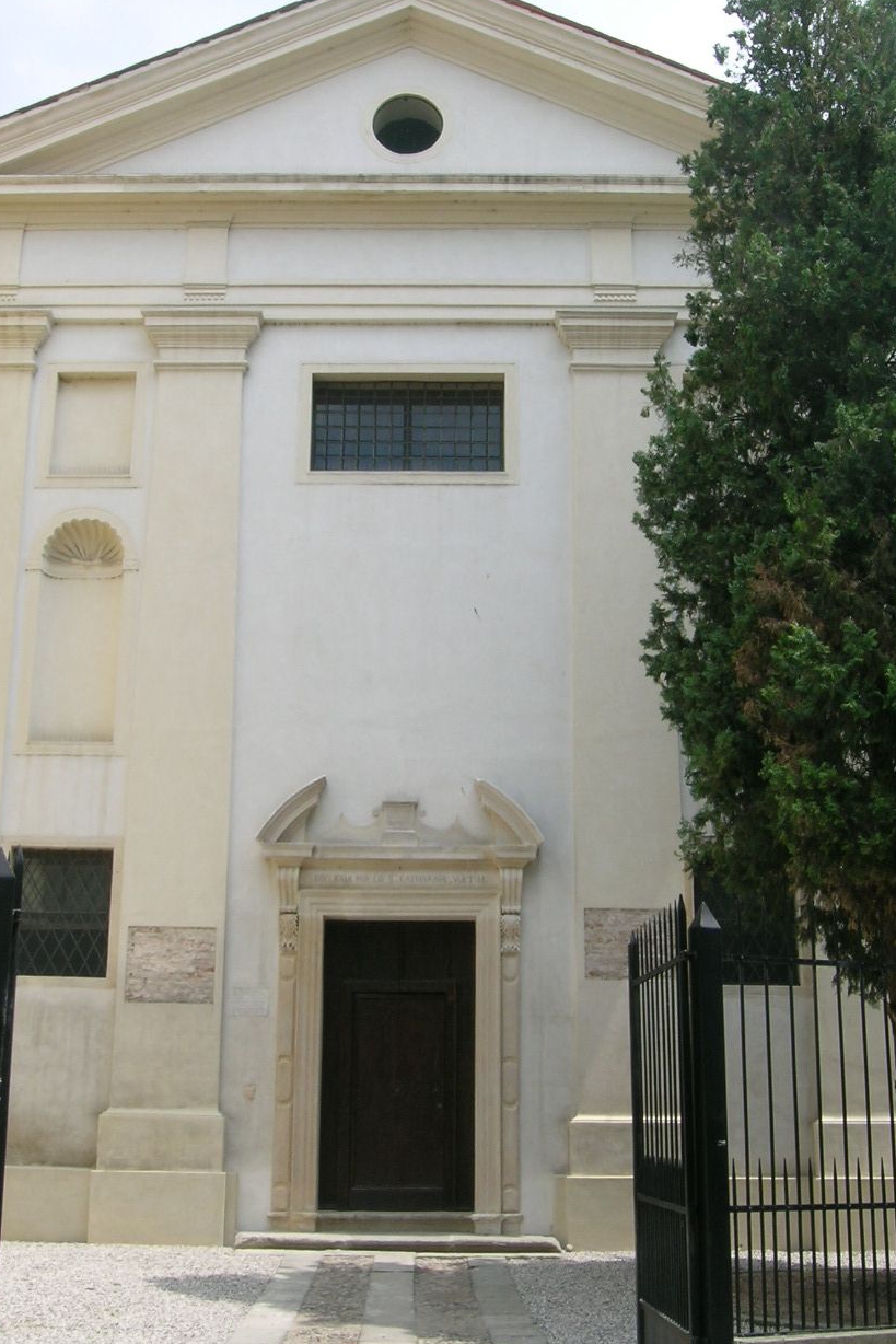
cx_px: 383
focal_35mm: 42
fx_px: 1567
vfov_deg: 46.4
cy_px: 688
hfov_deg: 31.9
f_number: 6.5
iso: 50
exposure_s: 1/205
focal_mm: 6.5
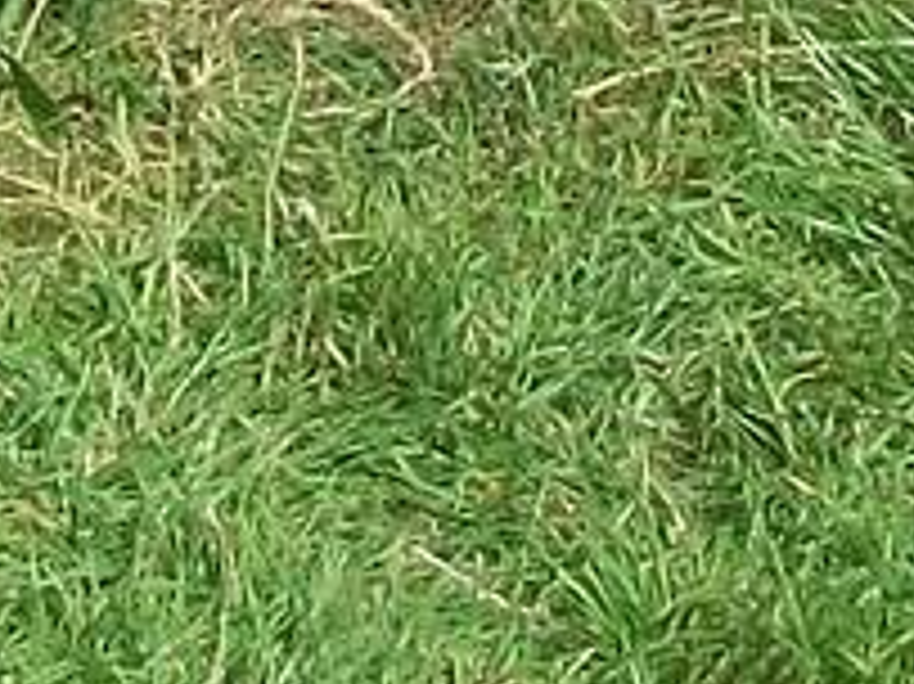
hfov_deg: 7.8
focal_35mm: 252
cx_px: 167
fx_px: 6650
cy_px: -1624
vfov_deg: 5.4
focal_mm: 5.7
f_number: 5.5
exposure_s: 1/320
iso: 80
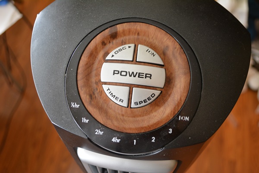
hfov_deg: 53.1
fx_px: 259
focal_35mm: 36
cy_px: 86
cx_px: 130
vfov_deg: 36.9
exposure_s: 1/30
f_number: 4
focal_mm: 24
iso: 800
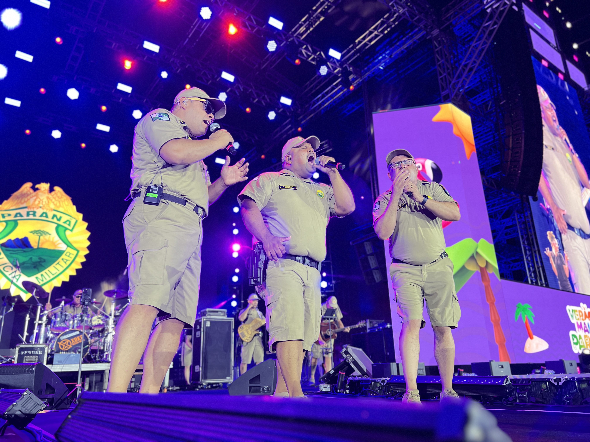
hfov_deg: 67.3
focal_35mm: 26
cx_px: 295
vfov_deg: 53.1
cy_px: 221
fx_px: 443
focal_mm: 5.7
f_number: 1.5
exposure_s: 1/60
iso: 160
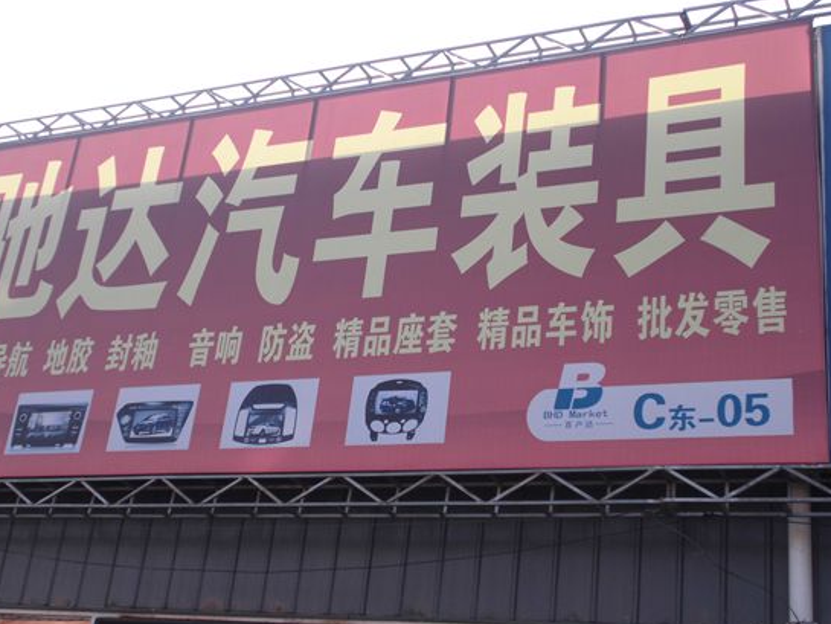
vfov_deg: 26.6
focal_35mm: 55
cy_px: 330
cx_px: 390
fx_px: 1321
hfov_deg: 34.9
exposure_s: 1/200
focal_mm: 9
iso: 64
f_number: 4.5
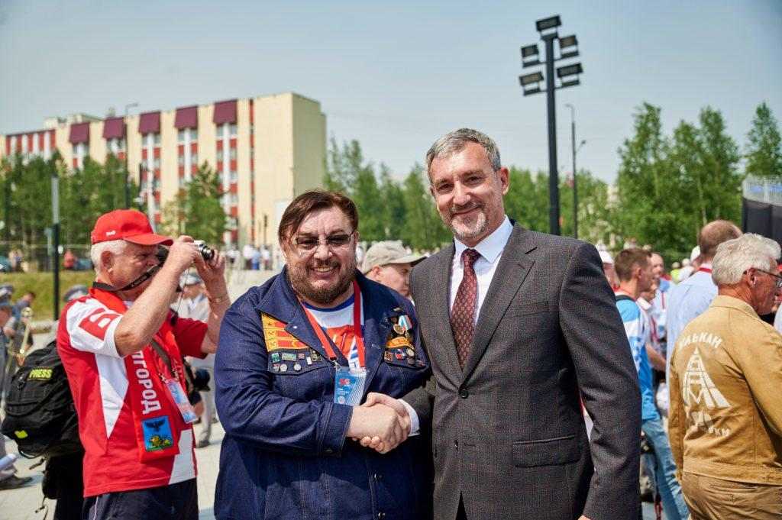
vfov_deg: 28.0
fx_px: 1042
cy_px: 260
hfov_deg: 41.1
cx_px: 391
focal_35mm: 48
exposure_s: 1/800
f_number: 4
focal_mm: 48
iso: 100
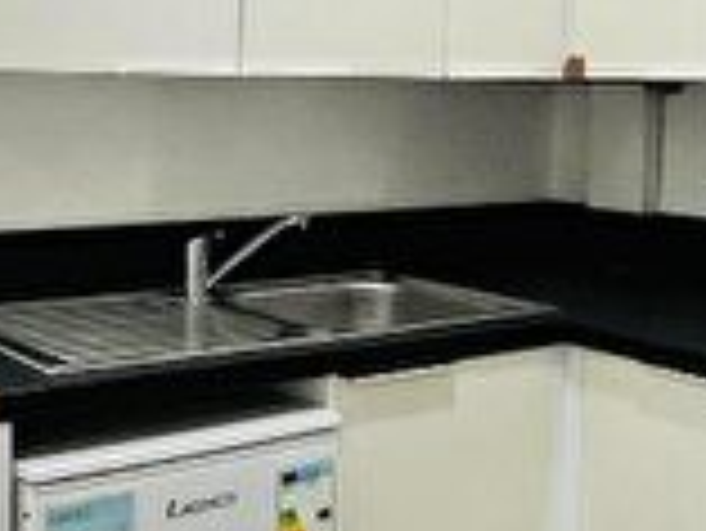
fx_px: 1184
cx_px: 225
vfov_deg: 25.0
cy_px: 128
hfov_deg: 32.9
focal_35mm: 58
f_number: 1.8
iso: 200
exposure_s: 1/100
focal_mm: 1.57
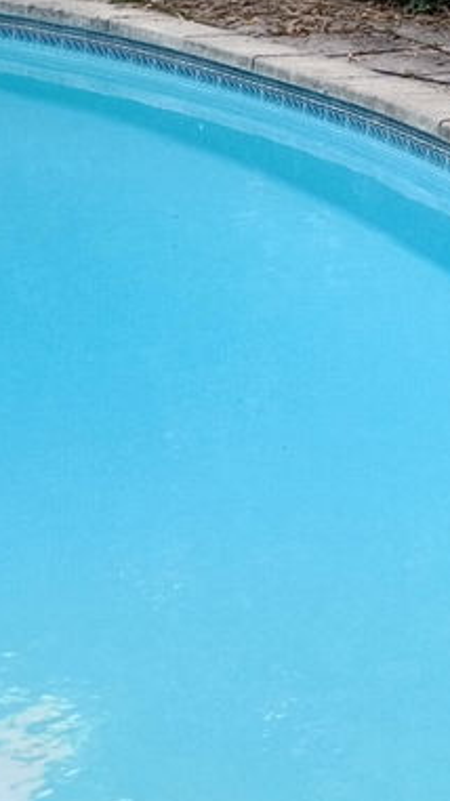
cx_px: 986
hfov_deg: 9.3
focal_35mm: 119
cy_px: -126
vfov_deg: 17.3
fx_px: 2527
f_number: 1.8
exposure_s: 1/100
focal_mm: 3.96
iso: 103
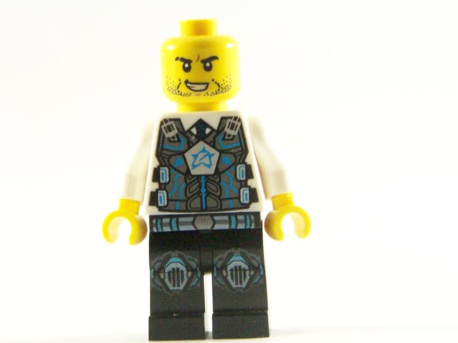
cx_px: 210
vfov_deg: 9.1
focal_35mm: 163
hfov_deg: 12.1
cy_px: 169
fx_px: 2156
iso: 400
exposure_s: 1/60
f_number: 3.6
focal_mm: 19.4
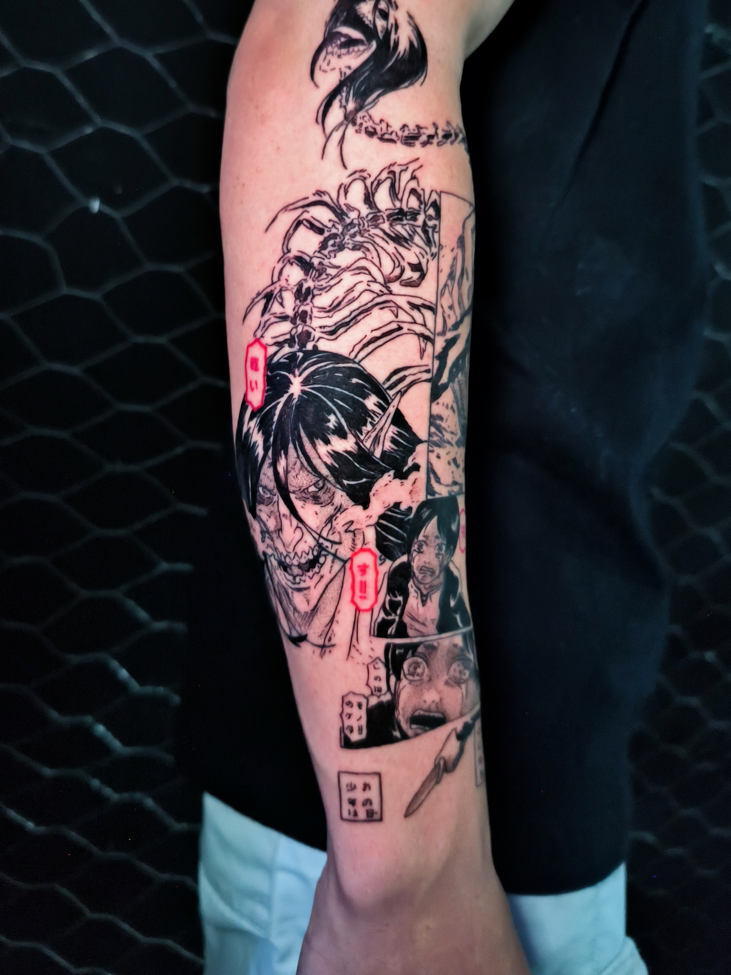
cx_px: 348
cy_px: 376
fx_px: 845
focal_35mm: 30
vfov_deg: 59.3
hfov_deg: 46.8
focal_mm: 5.24
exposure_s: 1/12.5
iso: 5792
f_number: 1.7
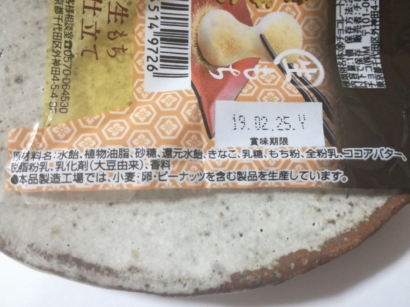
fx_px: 320
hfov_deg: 65.3
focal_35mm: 27
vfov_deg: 51.4
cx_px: 205
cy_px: 154
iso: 800
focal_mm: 3.79
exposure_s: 1/17.1
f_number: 2
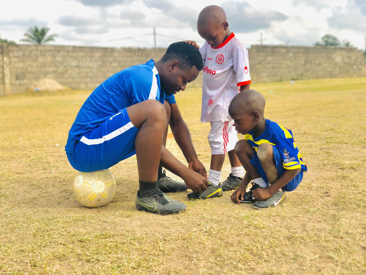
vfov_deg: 28.0
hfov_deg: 36.8
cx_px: 183
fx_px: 550
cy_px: 138
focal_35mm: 52
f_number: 2.4
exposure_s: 1/623
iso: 16
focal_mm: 6
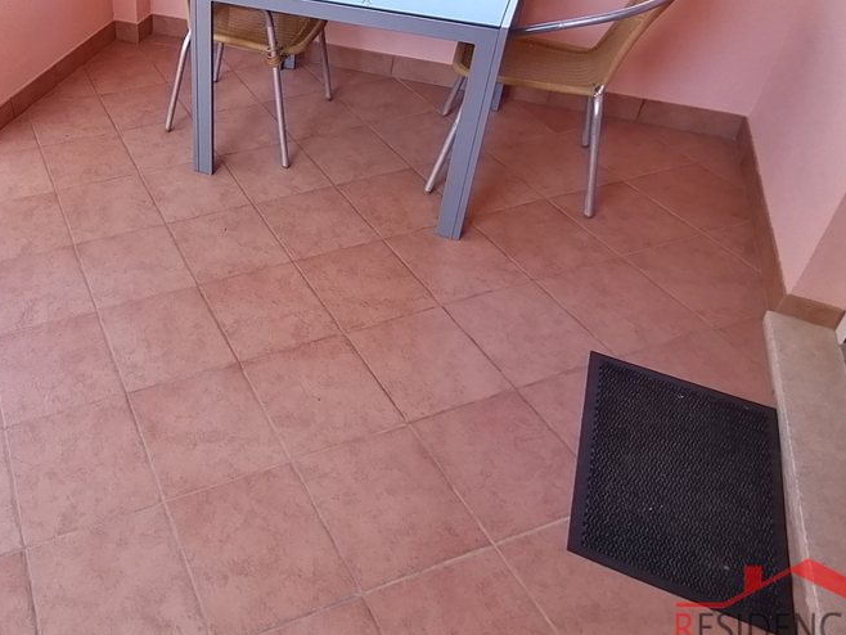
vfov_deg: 43.8
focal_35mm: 31
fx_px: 758
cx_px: 166
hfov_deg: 54.2
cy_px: 147
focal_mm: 2.7
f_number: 2.4
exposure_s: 1/108
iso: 50
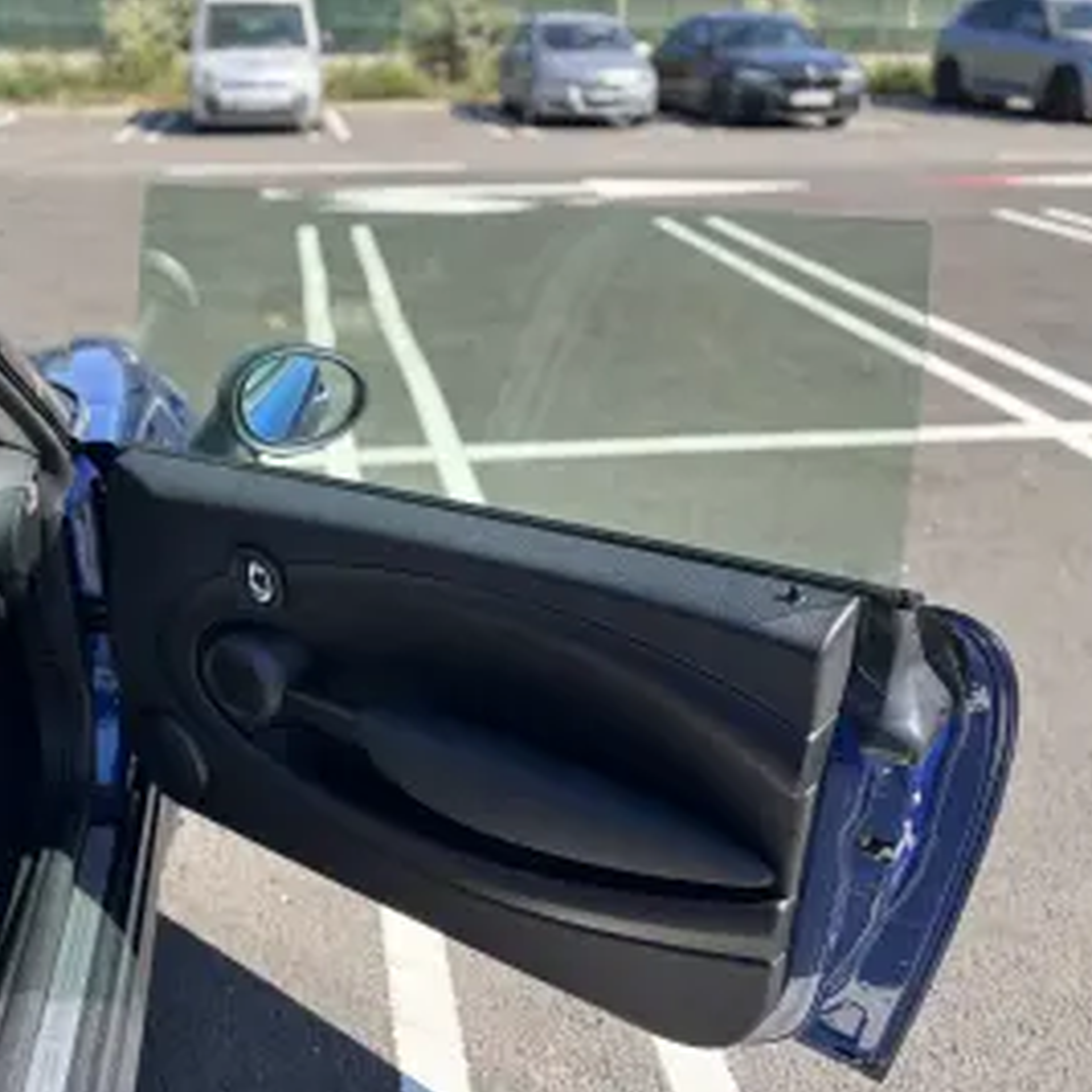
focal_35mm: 31
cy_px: 548
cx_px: 384
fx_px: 1106
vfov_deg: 52.5
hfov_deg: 51.8
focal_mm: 5.96
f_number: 1.6
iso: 50
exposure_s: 1/684
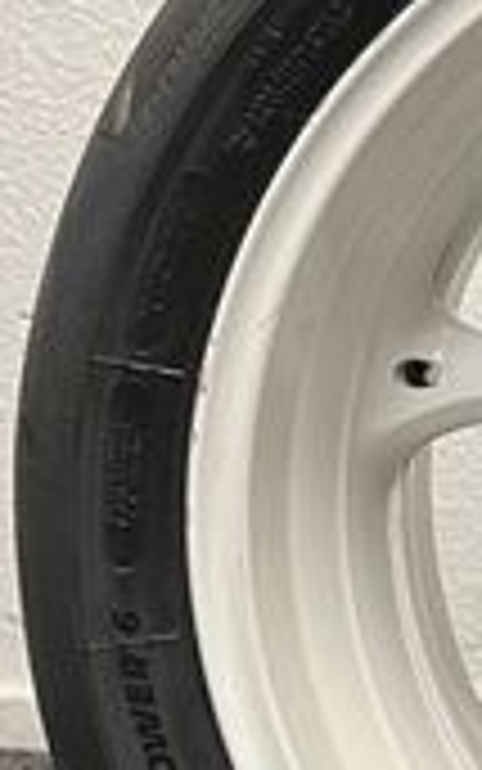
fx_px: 2163
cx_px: 1324
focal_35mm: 103
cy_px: 423
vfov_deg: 20.2
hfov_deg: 10.2
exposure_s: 1/50
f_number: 1.6
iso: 200
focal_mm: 5.1
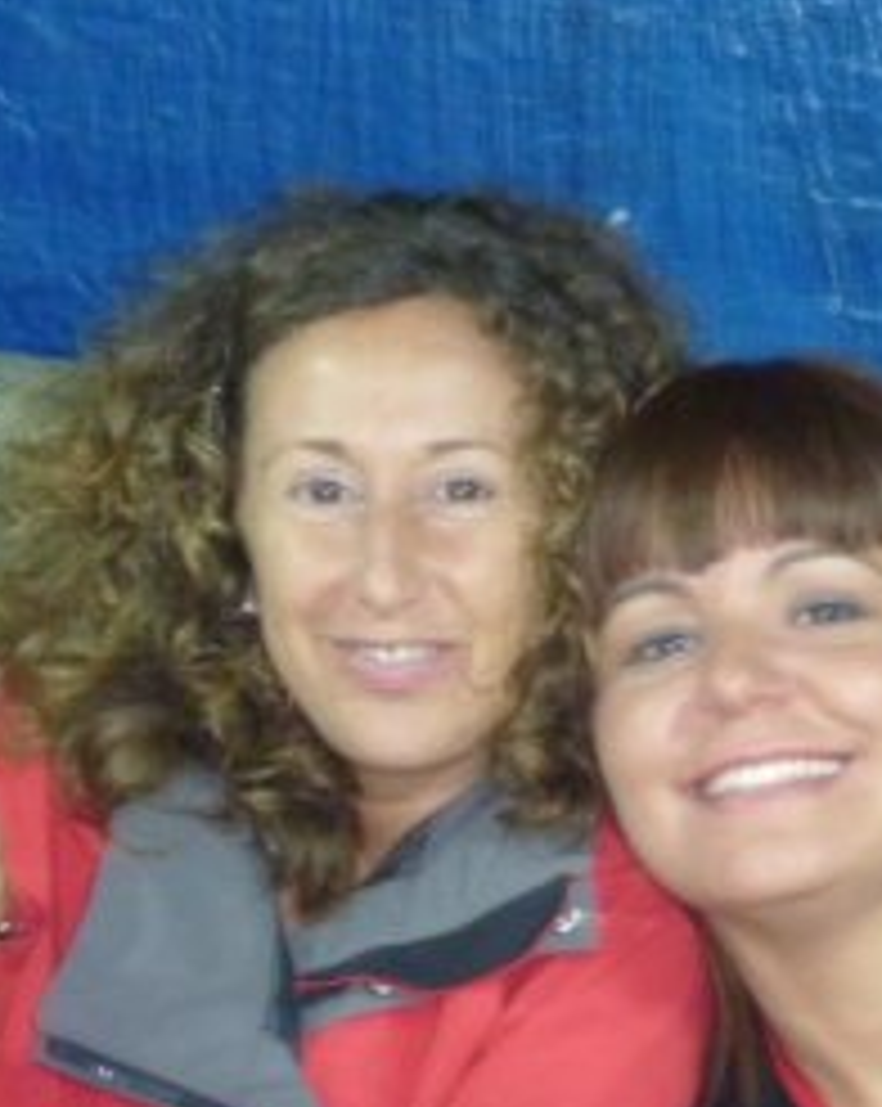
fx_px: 6967
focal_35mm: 213
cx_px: 693
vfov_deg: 9.1
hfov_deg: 7.2
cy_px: 603
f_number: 4.4
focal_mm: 19.5
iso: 640
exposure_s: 1/8
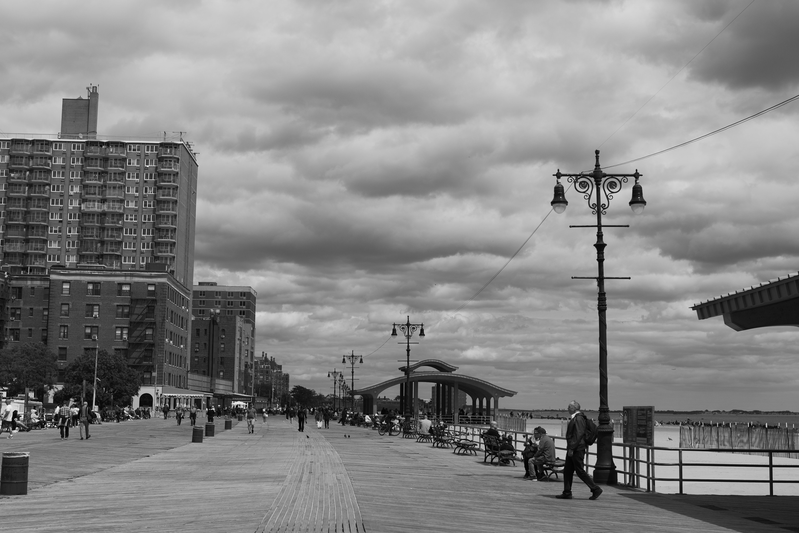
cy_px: 266
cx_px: 400
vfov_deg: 27.0
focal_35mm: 50
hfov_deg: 39.6
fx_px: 1110
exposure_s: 1/3200
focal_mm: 50
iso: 125
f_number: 3.5
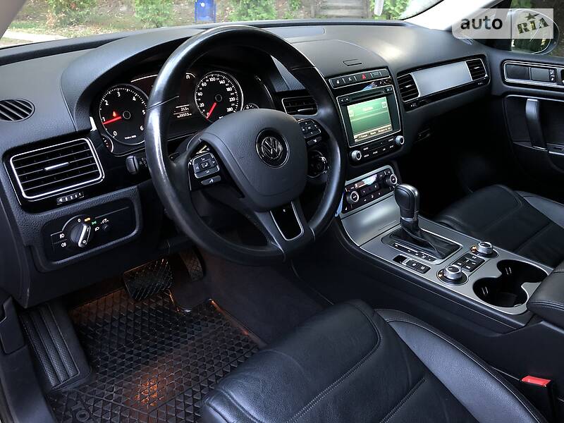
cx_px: 282
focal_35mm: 28
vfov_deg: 49.7
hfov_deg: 63.4
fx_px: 456
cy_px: 212
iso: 100
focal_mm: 4
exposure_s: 1/14
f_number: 1.8
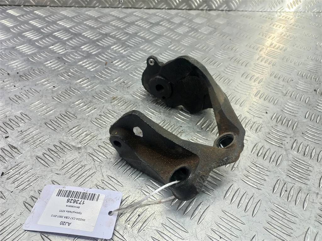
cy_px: 120
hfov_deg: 69.4
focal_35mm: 25
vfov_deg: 54.9
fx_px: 233
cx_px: 161
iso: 100
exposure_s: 1/50
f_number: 1.8
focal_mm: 4.6
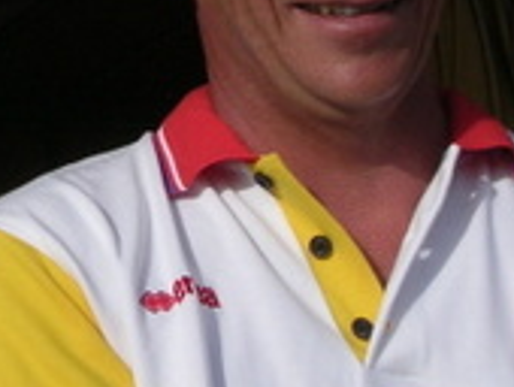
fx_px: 2959
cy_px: 156
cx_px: -59
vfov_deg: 7.5
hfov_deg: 9.8
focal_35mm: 199
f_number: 3.4
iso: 100
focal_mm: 9.1
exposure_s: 1/1370
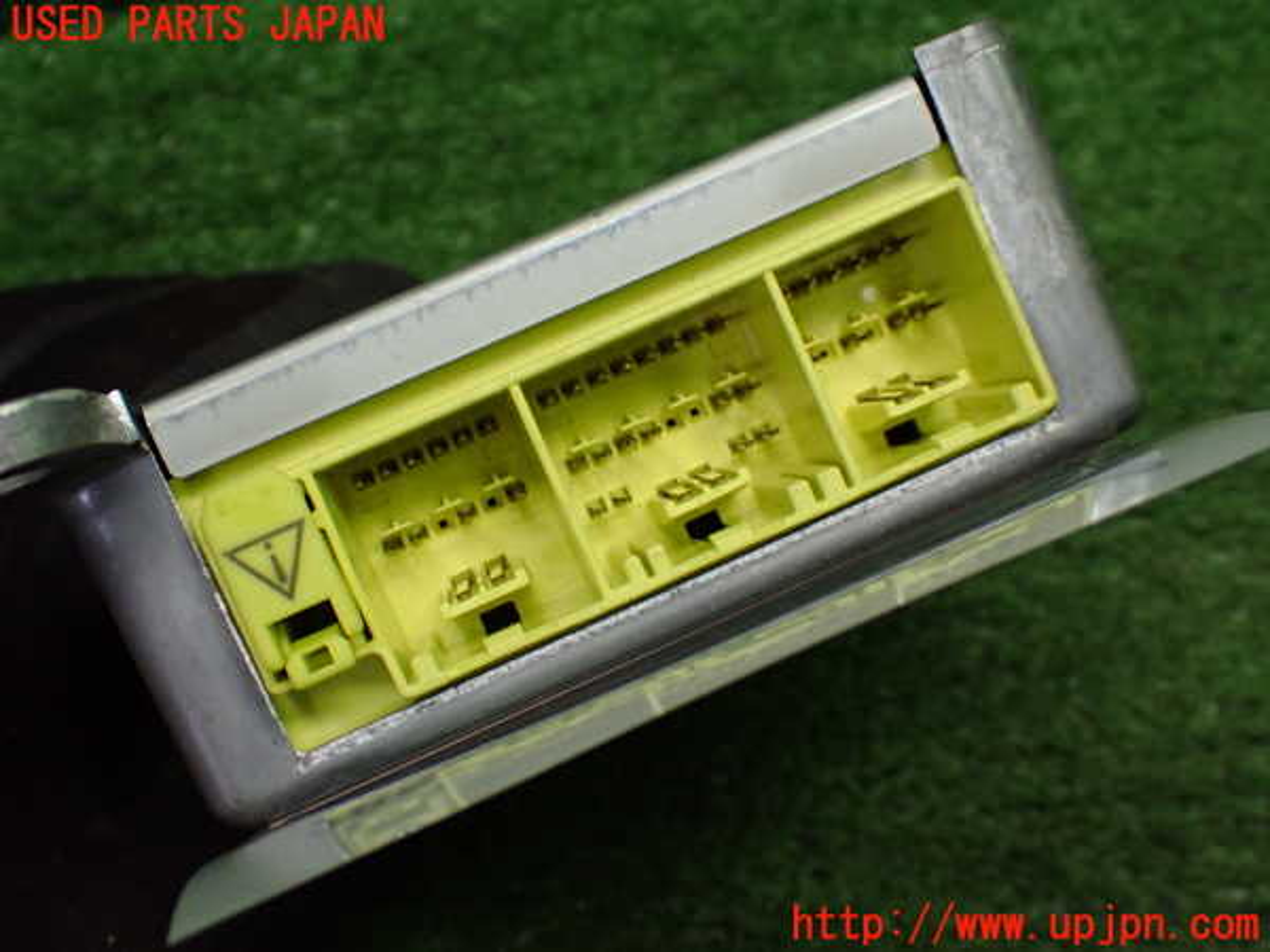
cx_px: 635
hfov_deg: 42.9
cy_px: 476
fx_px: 1614
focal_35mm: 44
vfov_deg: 32.9
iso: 640
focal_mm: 7.84
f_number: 2.9
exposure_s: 1/160
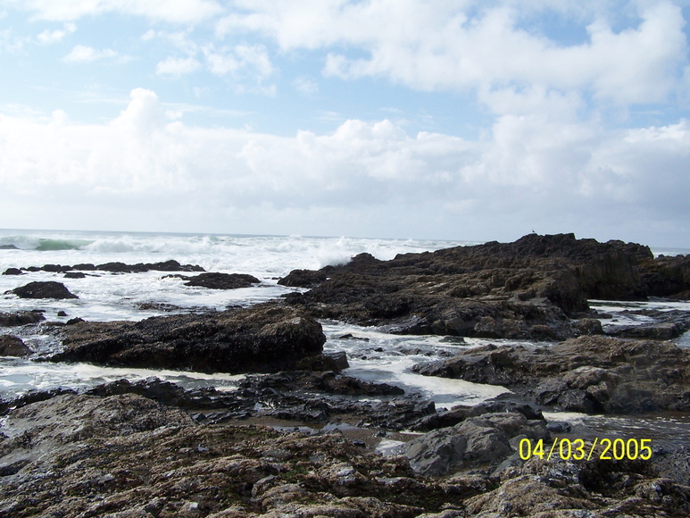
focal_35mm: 38
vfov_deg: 37.7
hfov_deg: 49.0
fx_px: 758
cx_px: 345
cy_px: 259
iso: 80
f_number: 4
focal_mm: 6.3
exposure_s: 1/1000
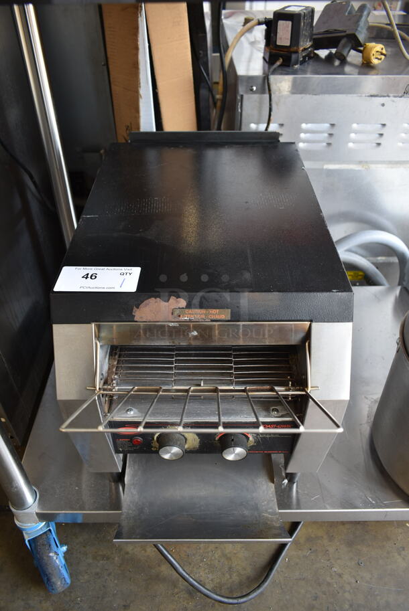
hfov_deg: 48.0
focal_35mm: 27
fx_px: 459
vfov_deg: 67.3
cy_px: 306
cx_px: 204
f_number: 3.5
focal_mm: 18
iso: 160
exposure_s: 1/30
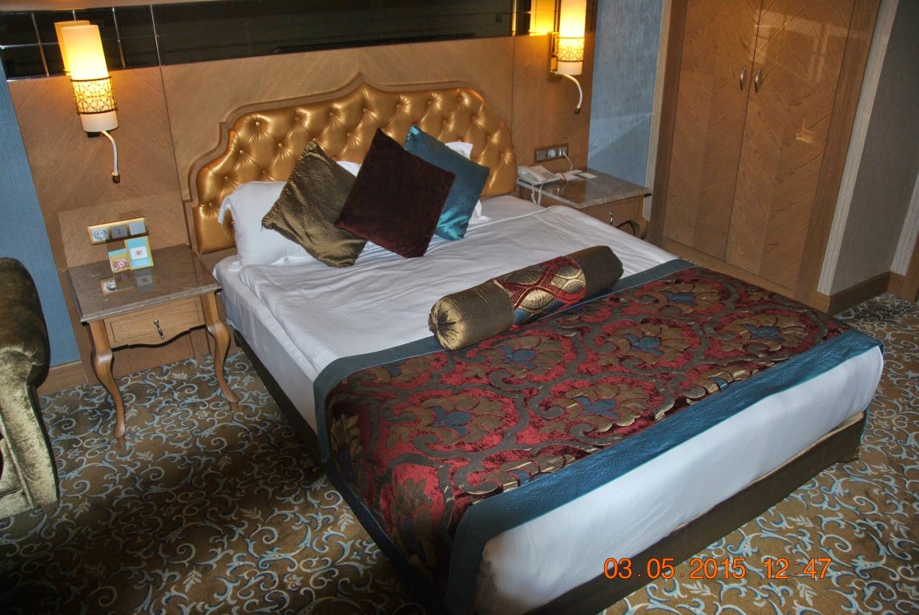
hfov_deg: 67.3
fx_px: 690
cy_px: 308
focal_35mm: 27
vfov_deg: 48.1
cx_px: 460
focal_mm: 18
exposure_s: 1/60
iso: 200
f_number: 3.5
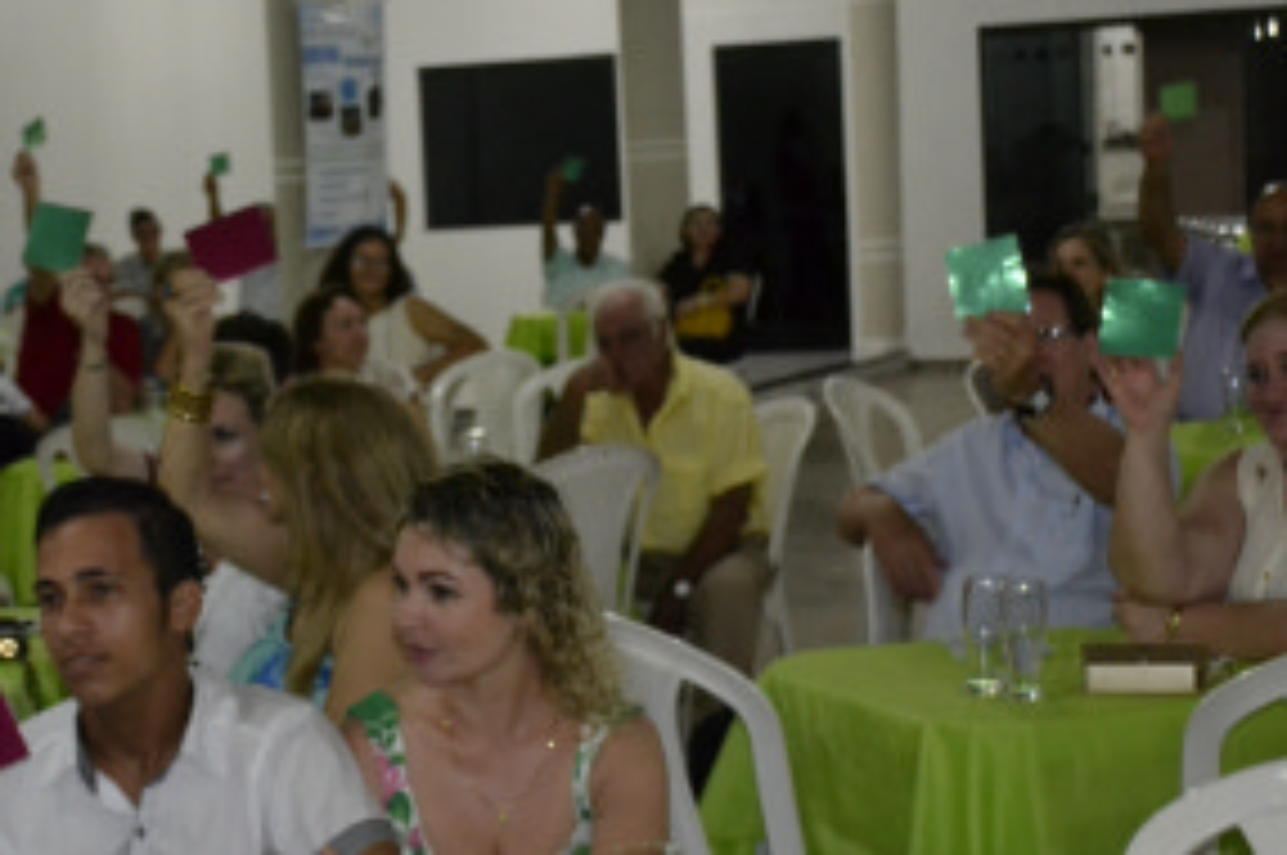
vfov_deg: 16.2
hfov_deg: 24.0
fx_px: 3000
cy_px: 493
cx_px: 328
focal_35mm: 84
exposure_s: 1/60
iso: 3200
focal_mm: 32
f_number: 4.8
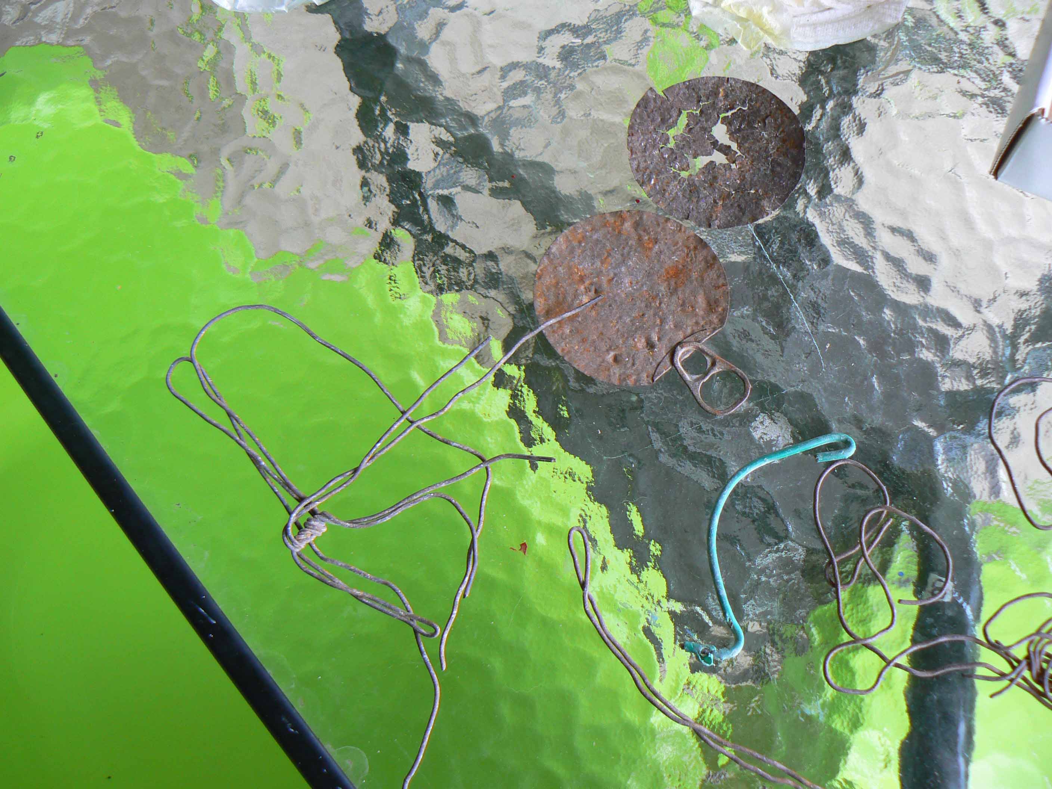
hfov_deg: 51.4
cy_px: 394
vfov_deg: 39.7
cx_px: 526
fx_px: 1094
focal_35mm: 36
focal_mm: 6
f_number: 2.8
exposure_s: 1/40
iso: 80
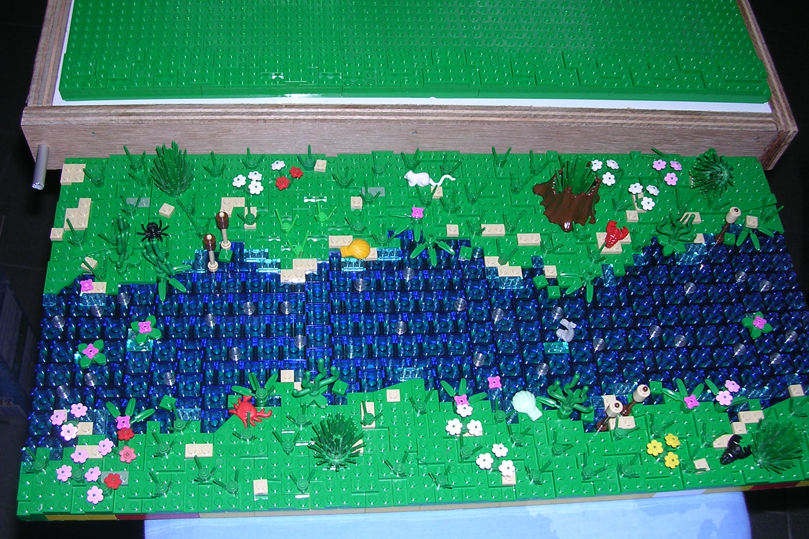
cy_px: 249
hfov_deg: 48.5
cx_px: 403
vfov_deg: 33.4
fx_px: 899
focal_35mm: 40
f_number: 2.8
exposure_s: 1/60.1
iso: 100
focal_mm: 5.8
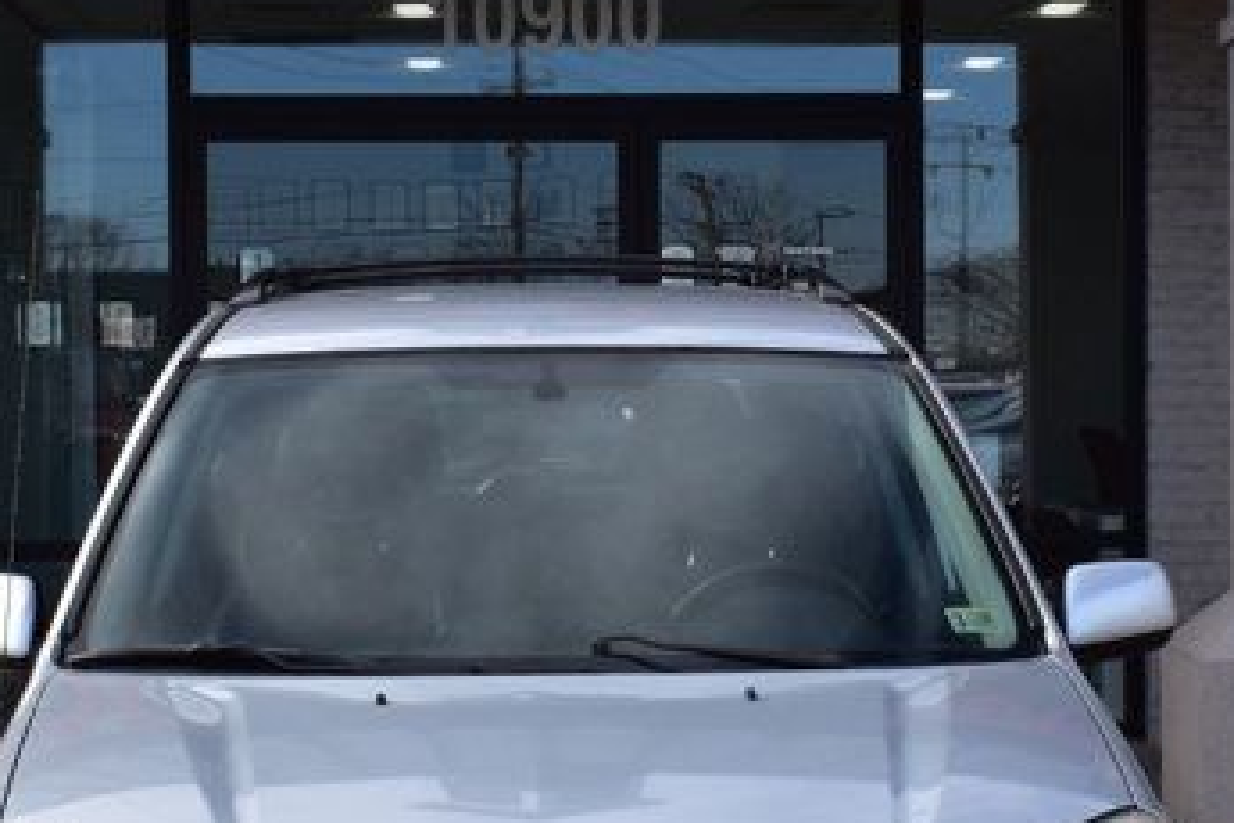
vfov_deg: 14.6
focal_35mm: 93
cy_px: 522
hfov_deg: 21.8
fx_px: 3204
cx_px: 712
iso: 400
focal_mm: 21
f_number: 11
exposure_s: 1/400
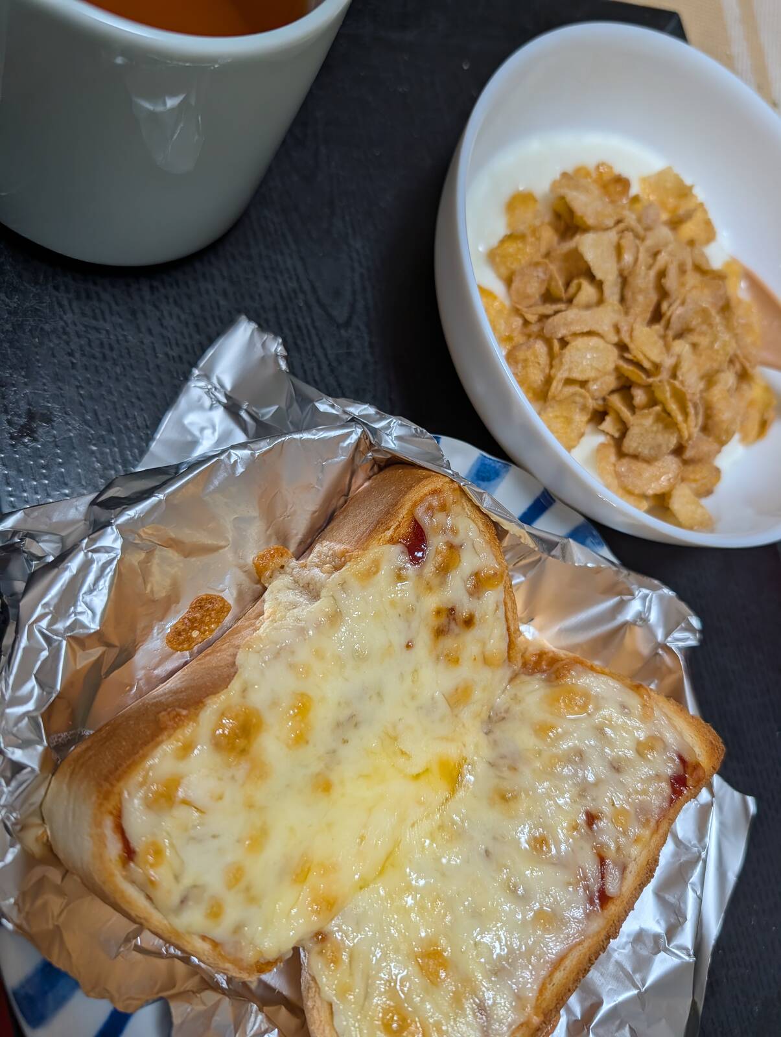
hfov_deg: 56.9
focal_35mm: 24
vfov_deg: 71.5
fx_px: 720
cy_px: 518
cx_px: 390
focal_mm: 6.9
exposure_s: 1/100
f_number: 1.68
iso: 21
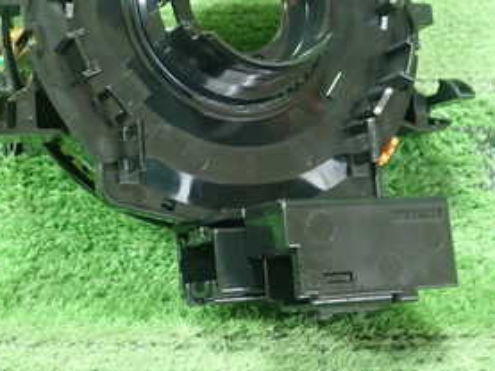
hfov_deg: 29.6
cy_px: 71
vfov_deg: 22.3
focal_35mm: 65
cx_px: 168
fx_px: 930
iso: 800
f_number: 2.3
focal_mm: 5.5
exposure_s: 1/100
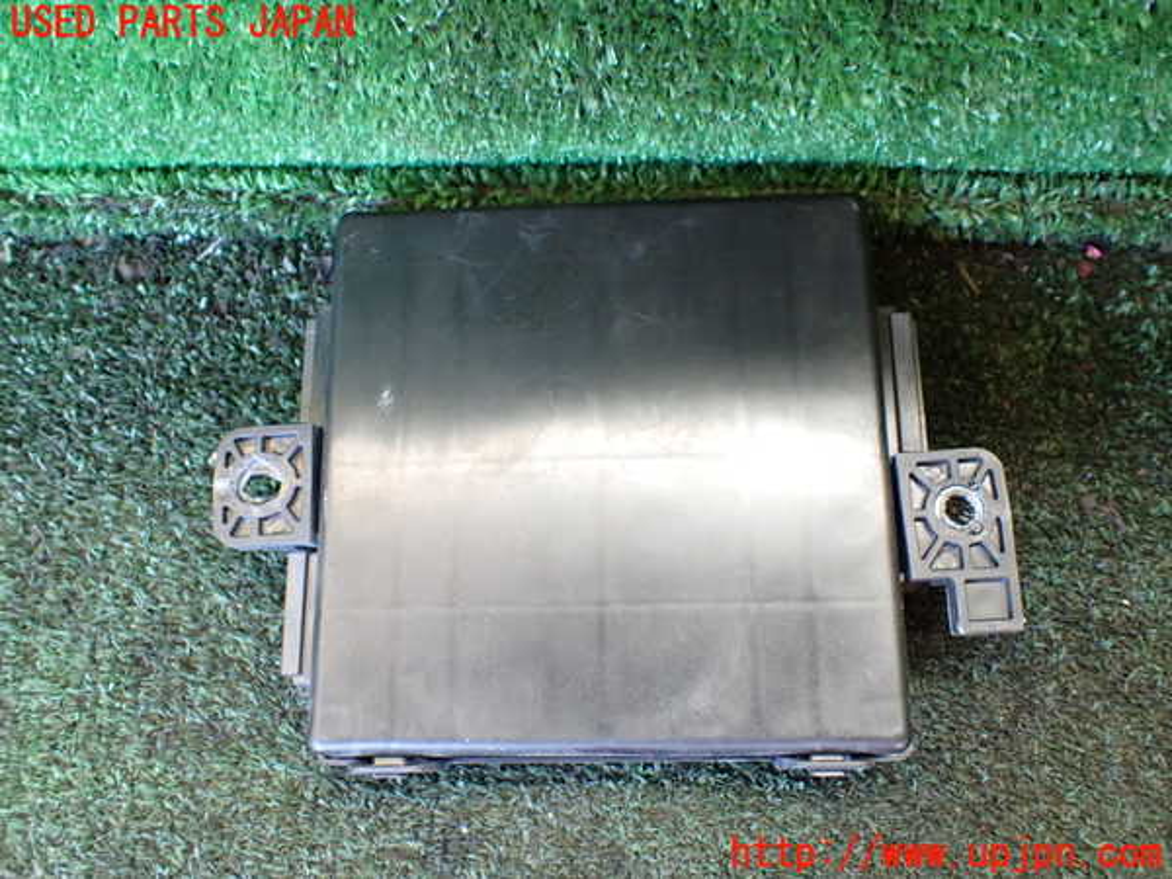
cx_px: 586
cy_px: 440
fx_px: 1016
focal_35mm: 30
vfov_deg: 46.8
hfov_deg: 60.0
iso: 800
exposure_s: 1/80
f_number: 2.3
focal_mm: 5.4
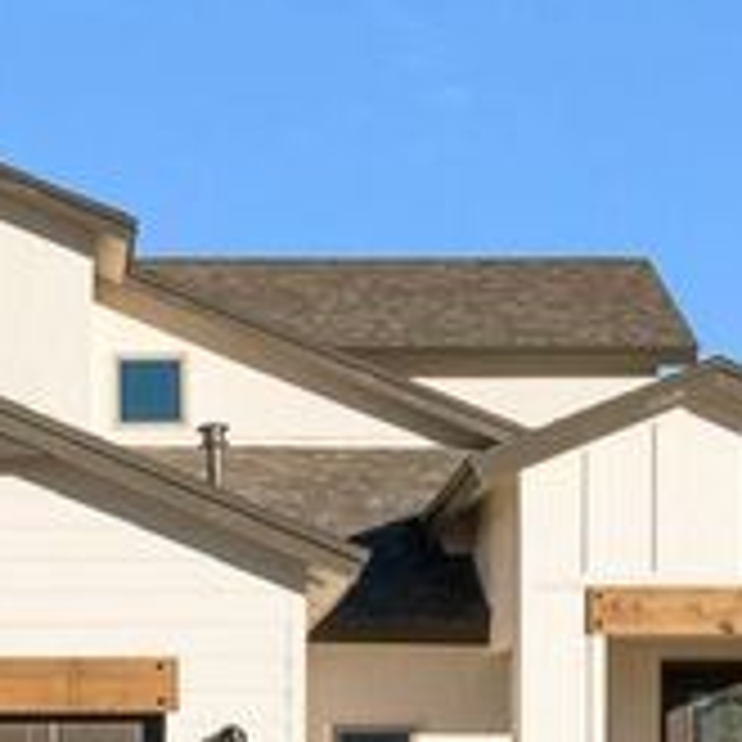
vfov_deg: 19.2
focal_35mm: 90
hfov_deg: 19.0
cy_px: 553
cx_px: 94
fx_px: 2183
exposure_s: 1/640
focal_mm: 35
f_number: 11
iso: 400
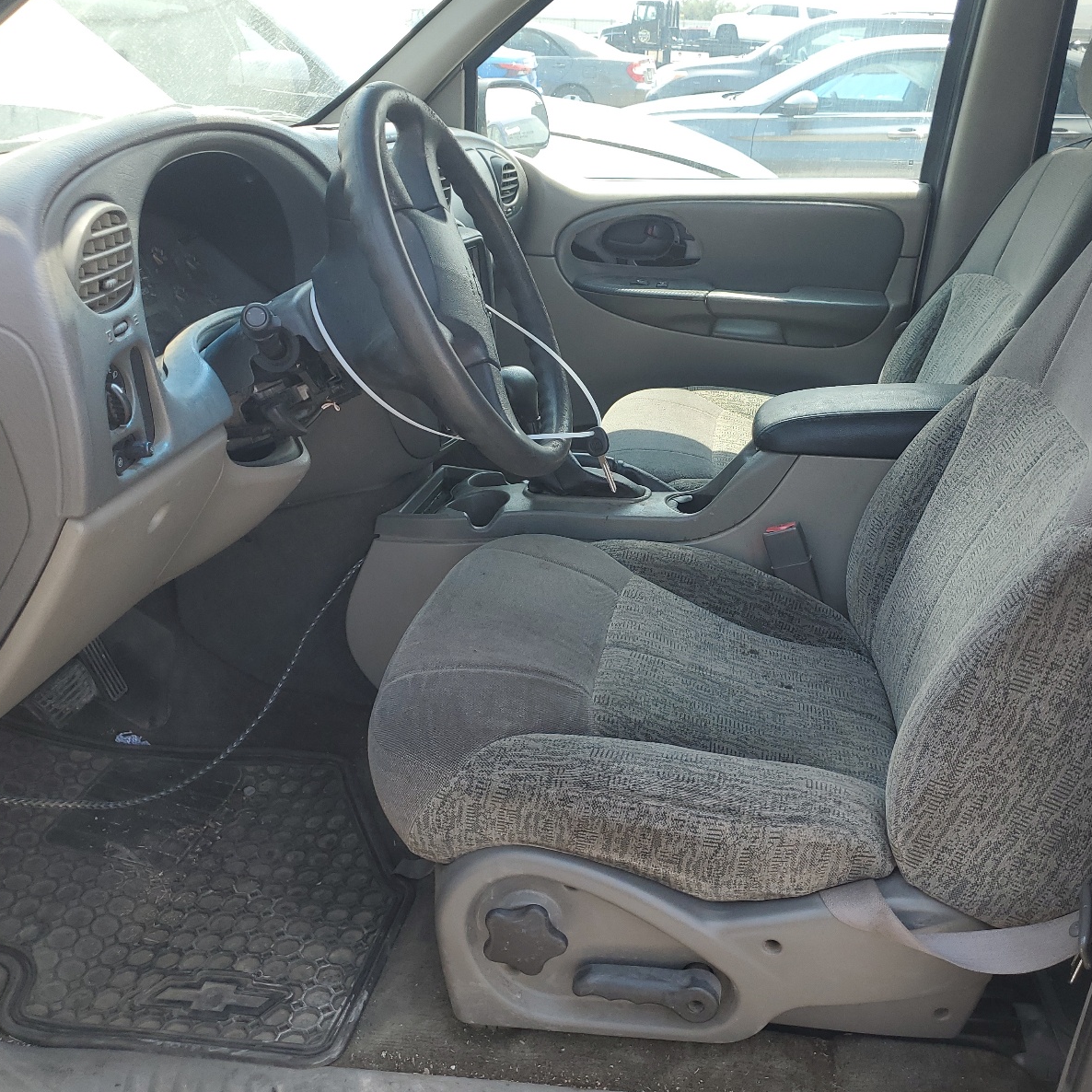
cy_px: 541
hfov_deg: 52.2
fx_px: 1106
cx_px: 649
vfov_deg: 52.5
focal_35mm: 31
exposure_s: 1/556
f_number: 1.5
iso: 50
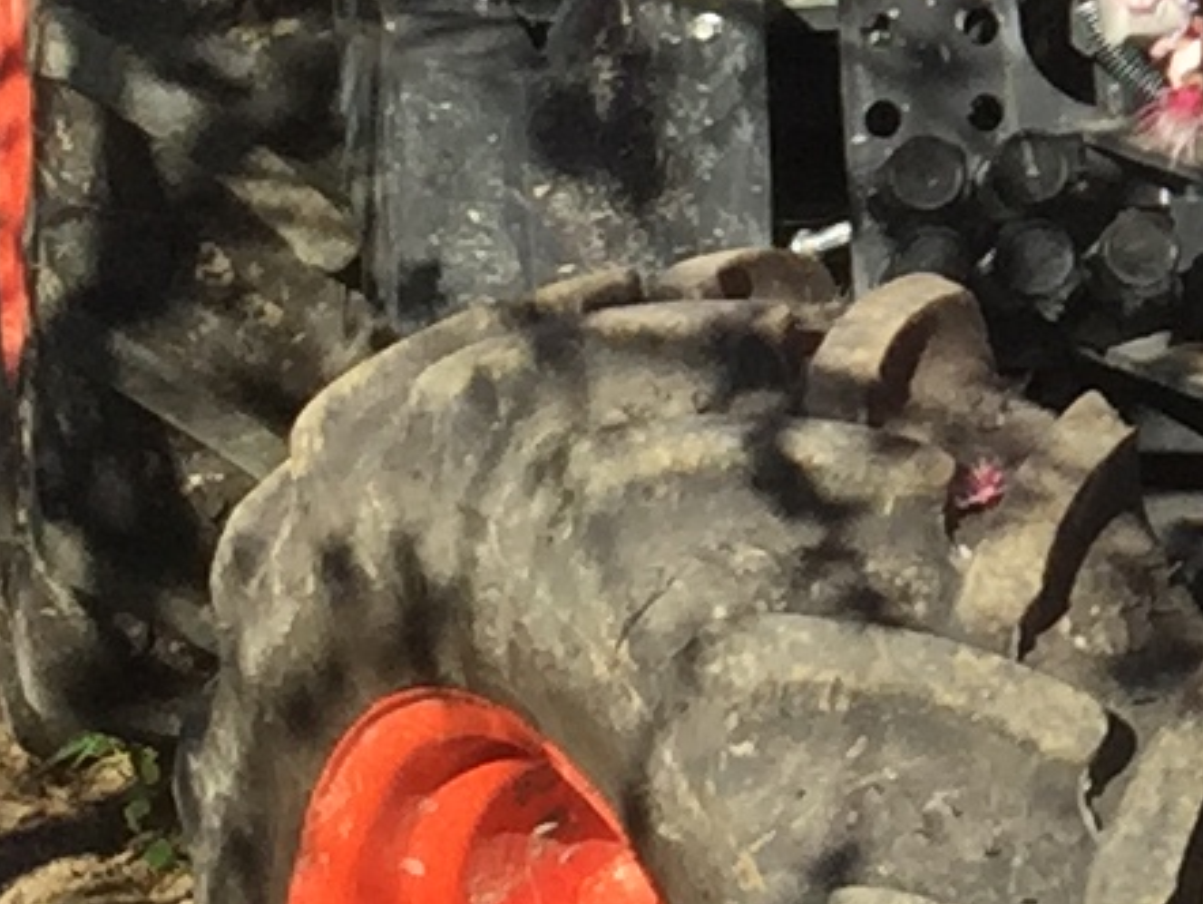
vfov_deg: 6.8
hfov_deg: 8.6
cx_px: 2643
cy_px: -575
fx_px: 7441
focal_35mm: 214
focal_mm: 4.15
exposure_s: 1/1980
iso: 32
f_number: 2.2
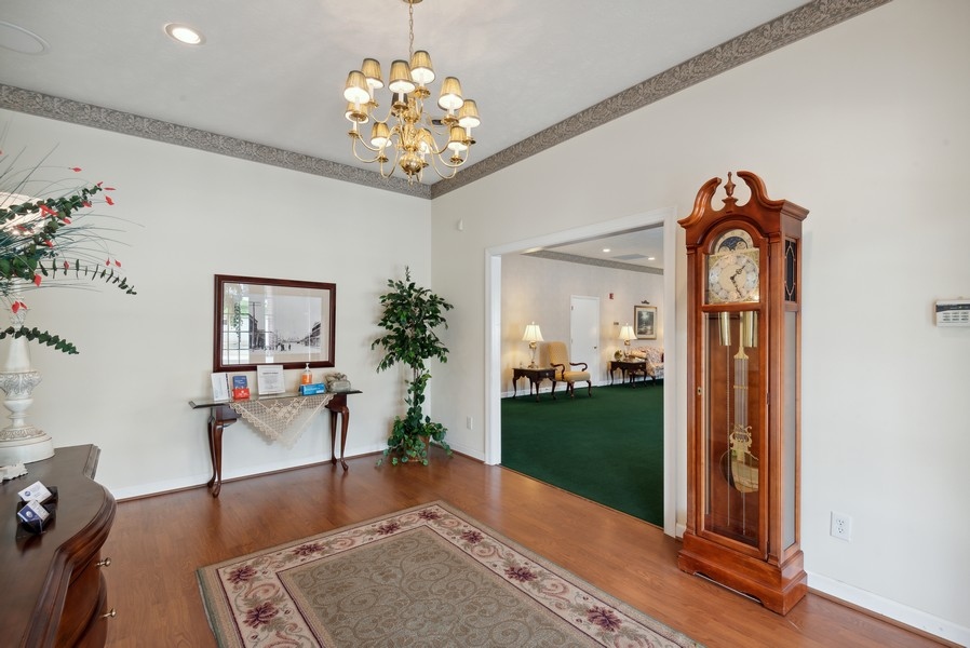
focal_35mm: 16
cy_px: 324
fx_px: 431
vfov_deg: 73.8
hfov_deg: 96.7
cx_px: 485
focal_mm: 16
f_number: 11
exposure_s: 1/15
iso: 200
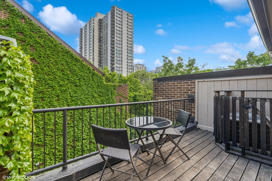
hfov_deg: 96.7
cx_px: 136
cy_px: 90
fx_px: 121
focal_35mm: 16
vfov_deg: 73.7
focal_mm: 16
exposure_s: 1/400
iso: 320
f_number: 8
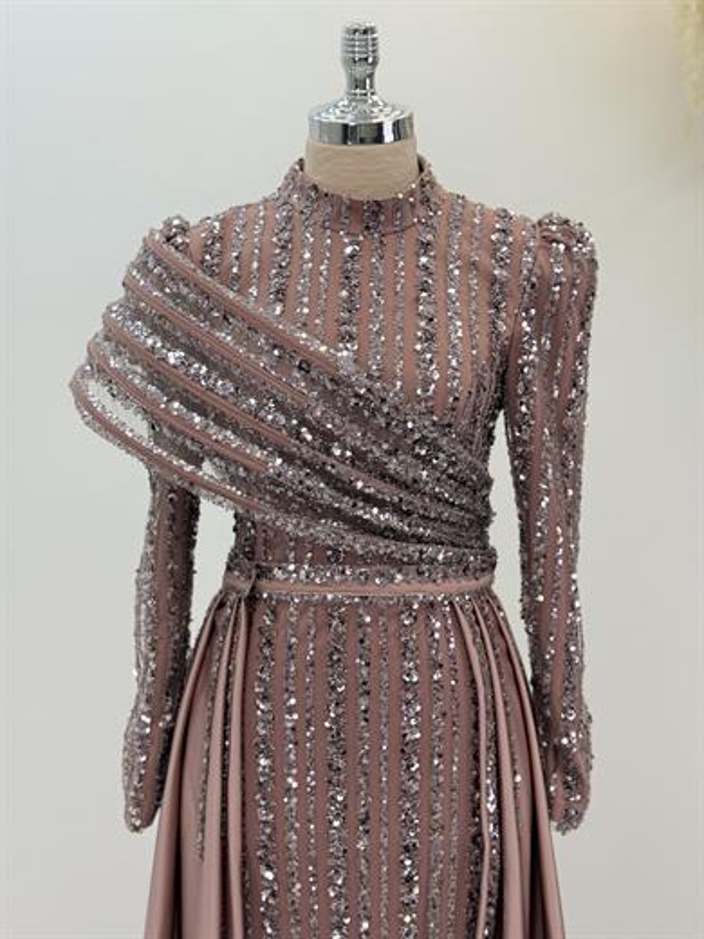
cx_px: 352
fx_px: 1302
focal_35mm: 48
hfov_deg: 30.3
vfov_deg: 39.7
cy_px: 470
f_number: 1.78
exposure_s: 1/437
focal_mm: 6.76
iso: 100
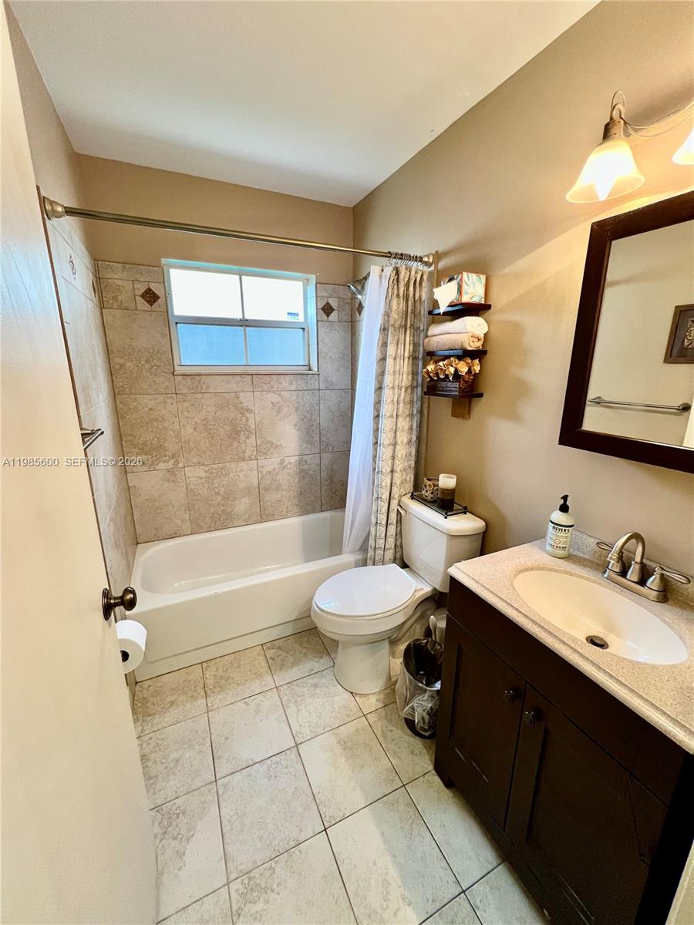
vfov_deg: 106.2
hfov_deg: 89.9
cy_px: 462
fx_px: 348
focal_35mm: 13
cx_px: 347
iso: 200
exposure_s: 1/60
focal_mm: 1.57
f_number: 1.8
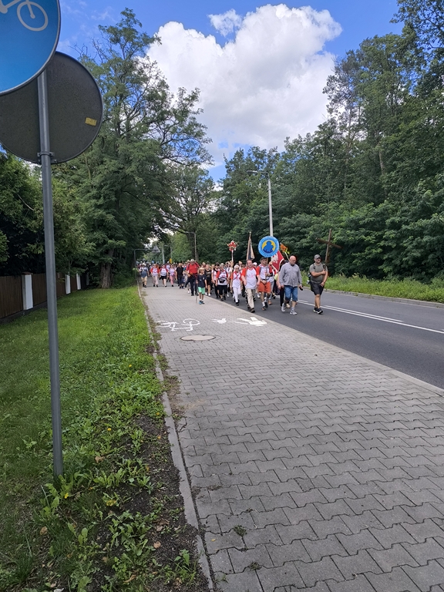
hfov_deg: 58.9
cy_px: 296
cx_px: 222
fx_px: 393
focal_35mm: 23
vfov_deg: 73.9
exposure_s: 1/686
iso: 50
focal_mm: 6.14
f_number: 1.65
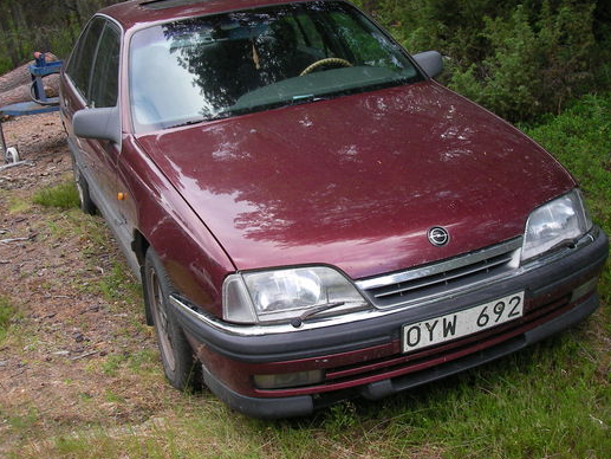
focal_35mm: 47
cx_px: 325
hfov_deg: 40.4
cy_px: 200
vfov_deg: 30.9
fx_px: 830
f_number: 3.3
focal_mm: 6.3
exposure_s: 1/62.8
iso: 50
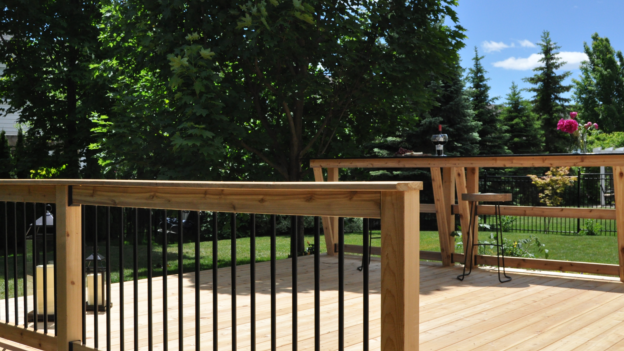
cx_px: 287
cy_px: 185
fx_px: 695
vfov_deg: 28.3
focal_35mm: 42
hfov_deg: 48.3
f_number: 7.1
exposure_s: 1/4000
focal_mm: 24
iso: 1000
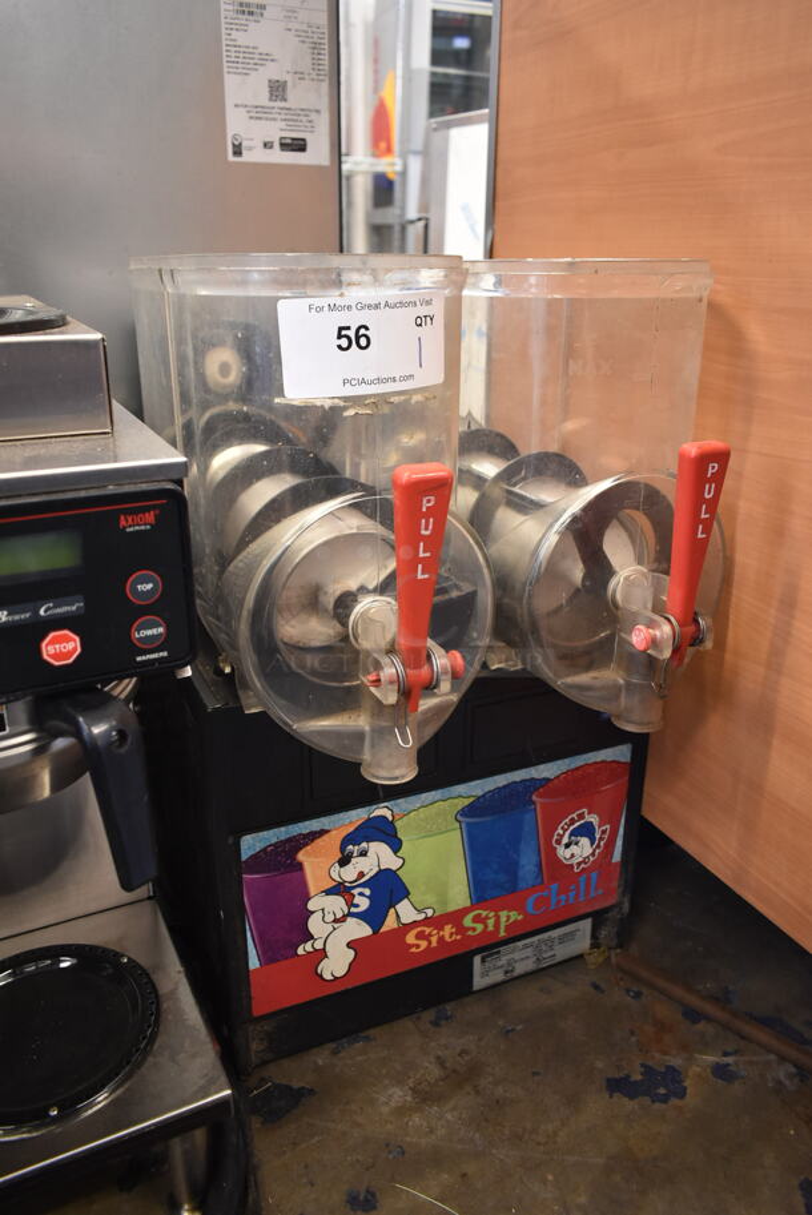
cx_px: 406
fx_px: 912
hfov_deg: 48.0
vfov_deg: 67.3
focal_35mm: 27
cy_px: 608
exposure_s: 1/30
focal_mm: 18
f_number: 3.5
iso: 900
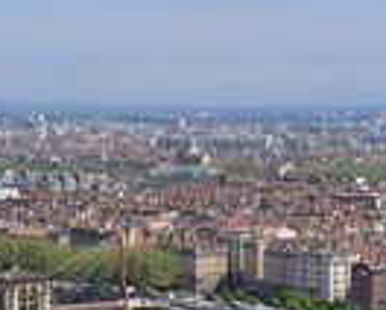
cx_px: 269
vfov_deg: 12.1
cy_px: 380
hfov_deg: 15.3
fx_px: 1430
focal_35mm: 125
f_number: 13
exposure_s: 1/200
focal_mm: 42
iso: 200
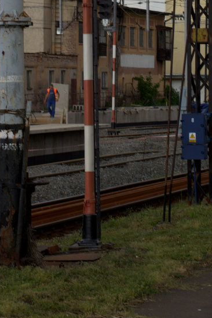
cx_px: 88
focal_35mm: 212
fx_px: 1873
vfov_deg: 9.6
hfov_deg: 6.5
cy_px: -8
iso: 320
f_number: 18
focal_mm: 100
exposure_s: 1/60
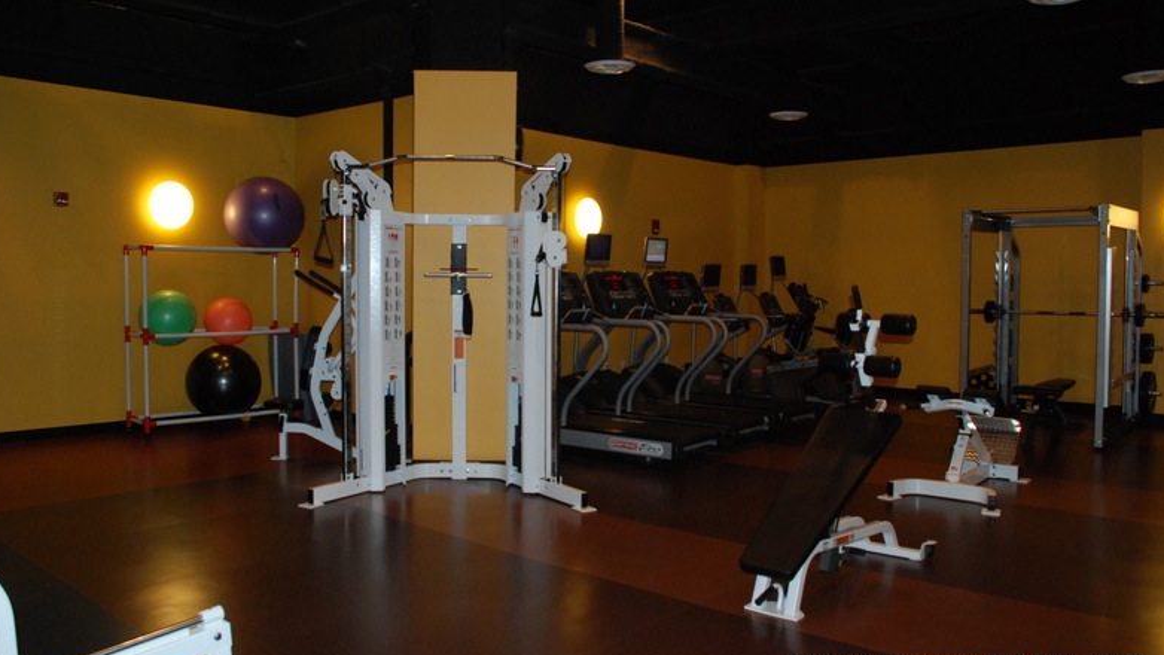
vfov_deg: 40.2
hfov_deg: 66.1
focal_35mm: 29
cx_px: 576
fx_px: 895
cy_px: 303
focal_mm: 18
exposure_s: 1/60
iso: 800
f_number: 5
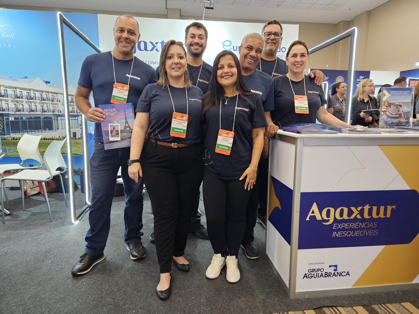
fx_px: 278
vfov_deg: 58.9
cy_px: 157
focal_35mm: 23
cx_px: 210
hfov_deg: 73.9
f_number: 1.8
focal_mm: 5.4
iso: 640
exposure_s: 1/40
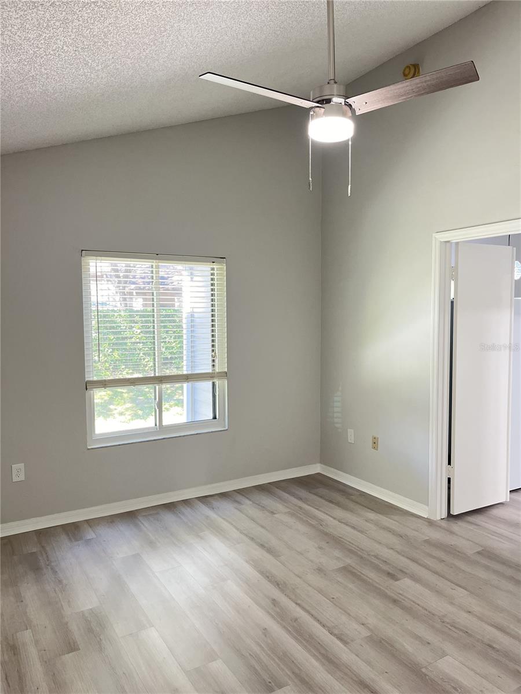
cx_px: 260
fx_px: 522
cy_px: 347
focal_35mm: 26
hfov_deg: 53.1
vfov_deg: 67.3
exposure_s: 1/60
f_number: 1.6
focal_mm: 5.1
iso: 250
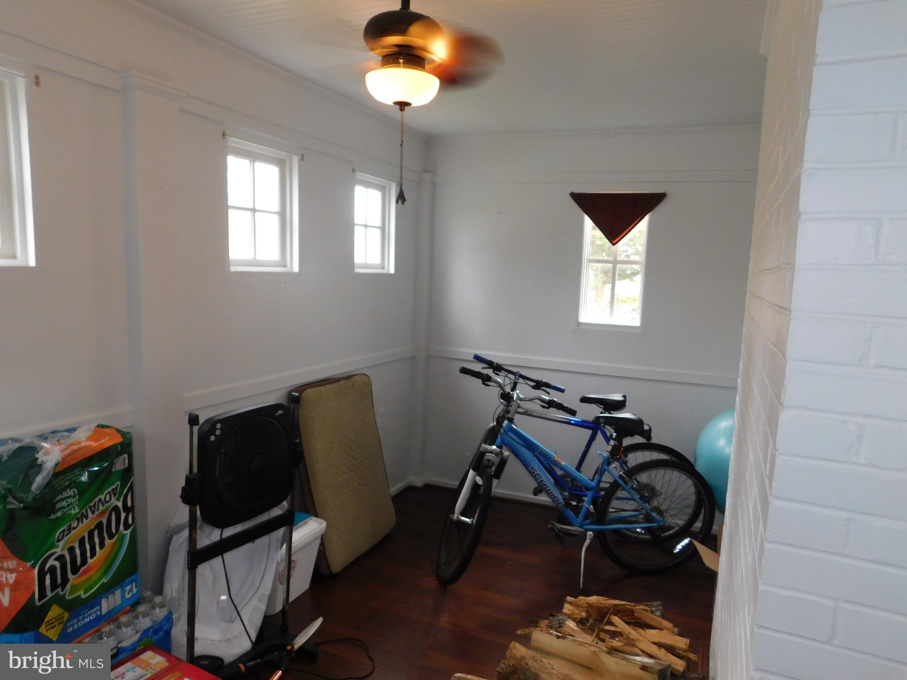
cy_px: 340
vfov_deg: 56.8
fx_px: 629
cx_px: 454
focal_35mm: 24
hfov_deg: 71.6
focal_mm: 4.1
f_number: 3
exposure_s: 1/30
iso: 200
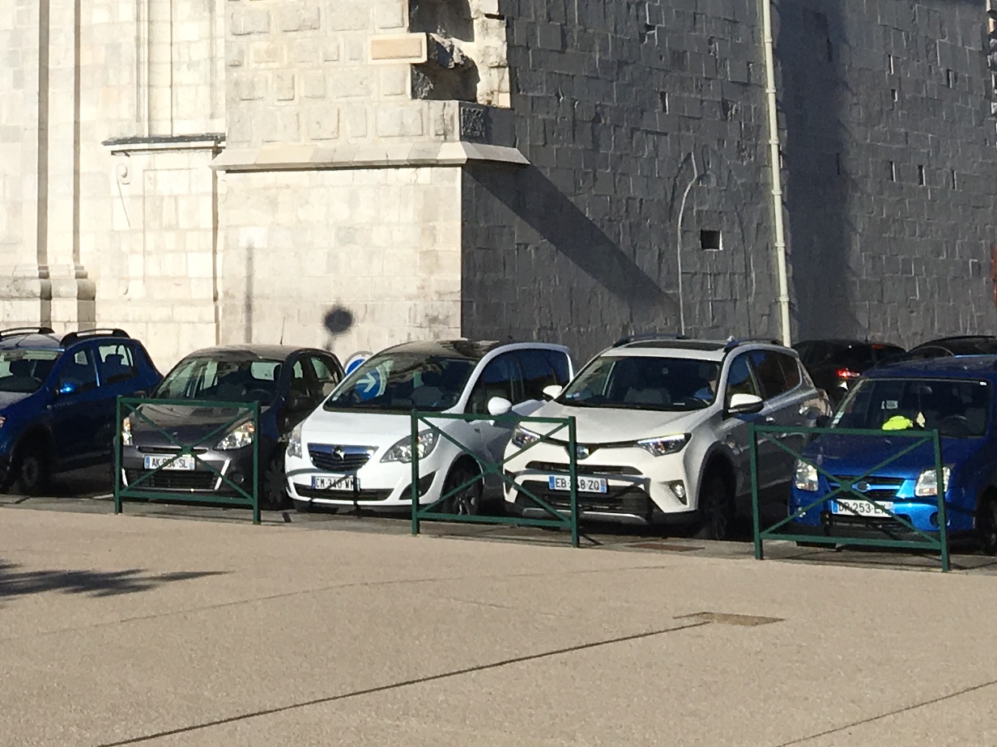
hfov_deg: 20.4
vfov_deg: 14.3
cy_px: -443
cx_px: 184
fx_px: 2736
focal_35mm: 95
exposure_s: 1/3663
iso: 25
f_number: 2.2
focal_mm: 4.15
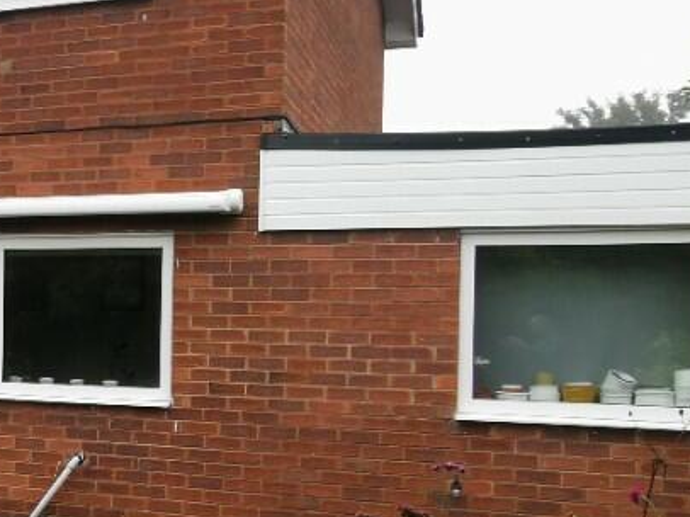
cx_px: -53
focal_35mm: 53
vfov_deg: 27.4
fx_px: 1056
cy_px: 338
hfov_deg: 32.3
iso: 50
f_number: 2.2
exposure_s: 1/50
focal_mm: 2.26
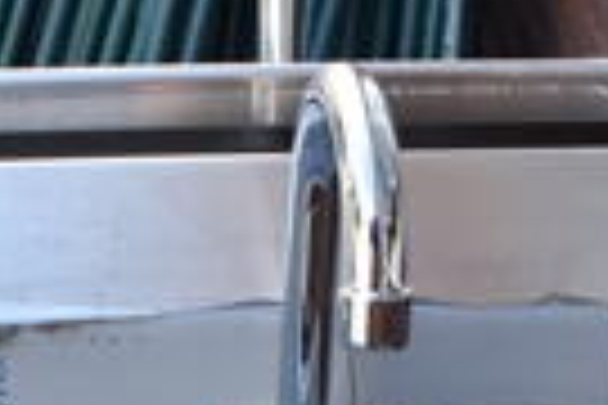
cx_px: 131
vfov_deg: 10.2
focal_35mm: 122
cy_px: 846
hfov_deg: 16.7
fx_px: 2060
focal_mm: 18
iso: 250
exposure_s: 1/125
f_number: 5.6
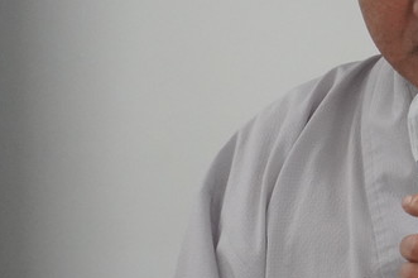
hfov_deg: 2.4
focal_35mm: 871
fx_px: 10103
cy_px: 71
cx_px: 523
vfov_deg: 1.6
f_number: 6.3
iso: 4000
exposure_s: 1/320
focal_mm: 200
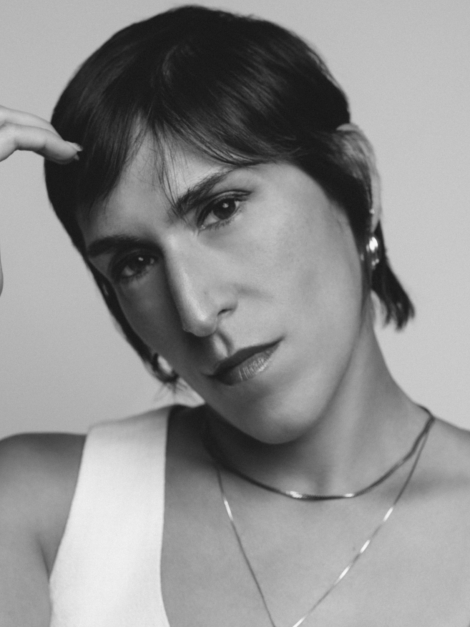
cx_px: 194
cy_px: 300
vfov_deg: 21.1
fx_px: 1684
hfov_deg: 15.9
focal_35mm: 93
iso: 100
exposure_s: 1/80
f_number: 9
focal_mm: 100
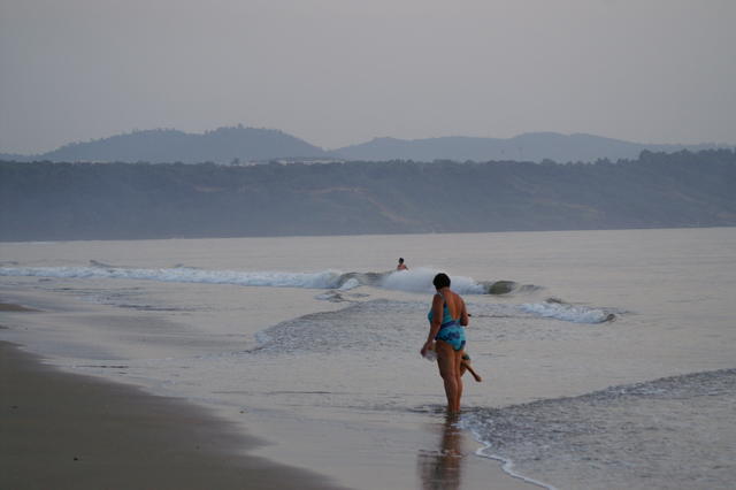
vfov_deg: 9.1
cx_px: 368
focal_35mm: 150
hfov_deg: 13.7
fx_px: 3065
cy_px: 245
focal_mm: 100
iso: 400
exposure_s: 1/160
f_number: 5.6
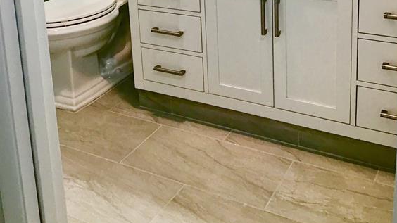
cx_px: 202
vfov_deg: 24.1
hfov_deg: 44.6
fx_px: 484
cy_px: -29
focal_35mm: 46
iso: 32
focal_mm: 3.3
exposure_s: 1/30
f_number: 2.4
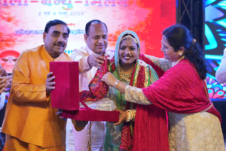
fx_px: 471
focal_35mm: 75
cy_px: 76
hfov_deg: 27.0
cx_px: 113
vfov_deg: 18.2
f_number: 3.2
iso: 500
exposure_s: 1/200
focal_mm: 50
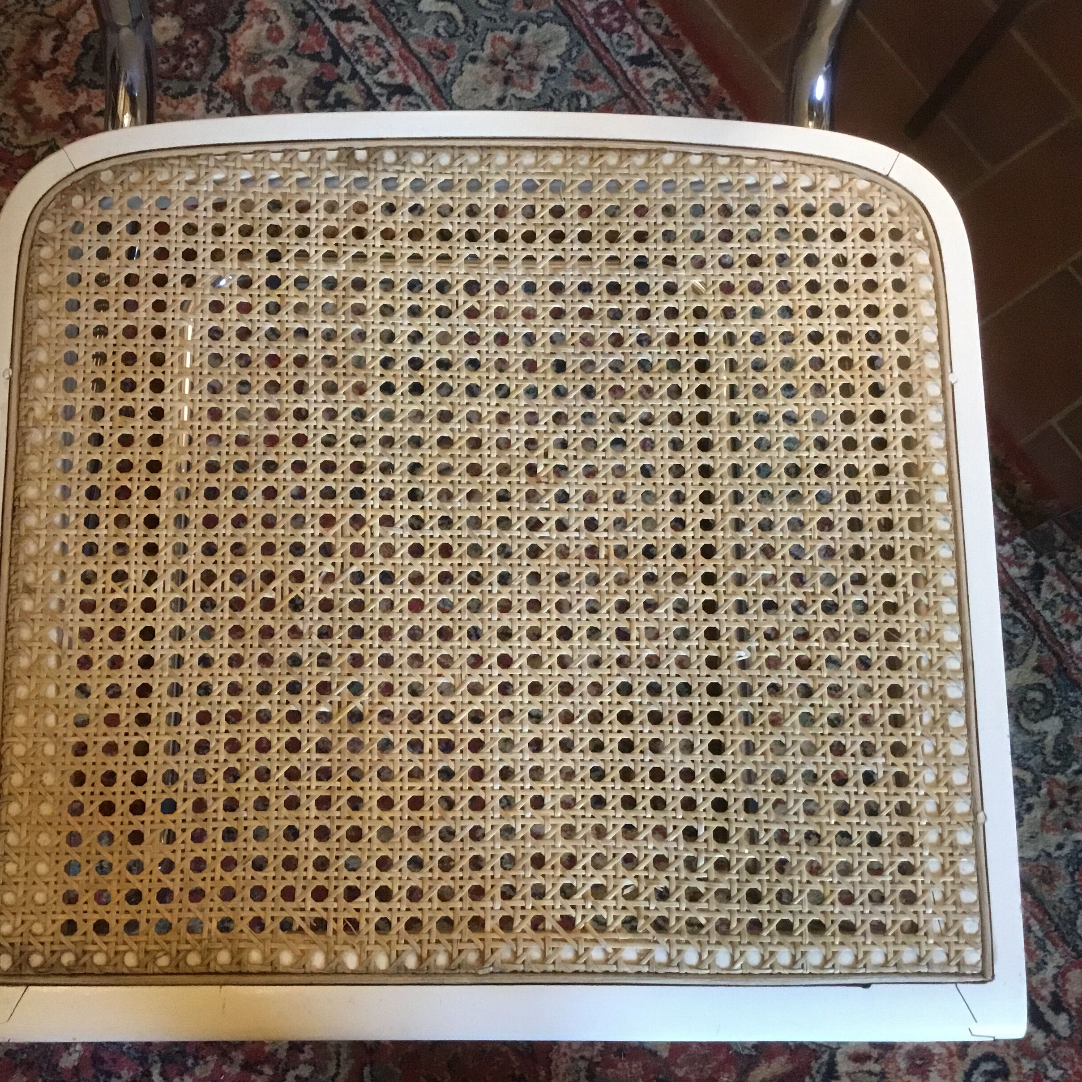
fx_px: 1308
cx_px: 418
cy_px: 539
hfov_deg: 44.6
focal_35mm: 37
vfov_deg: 44.9
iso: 200
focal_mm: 3.3
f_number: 2.4
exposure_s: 1/17
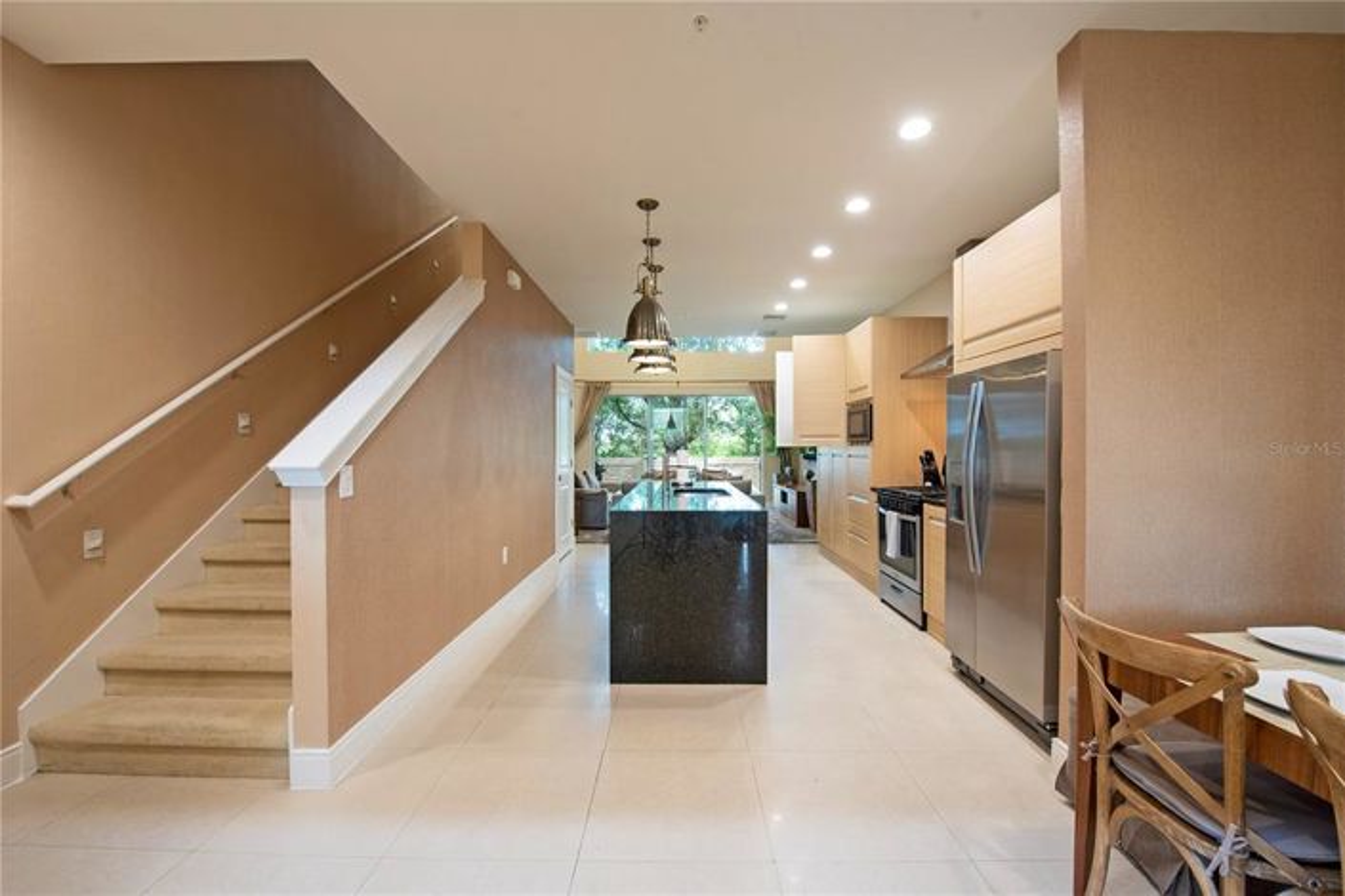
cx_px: 672
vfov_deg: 81.2
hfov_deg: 104.3
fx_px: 523
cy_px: 448
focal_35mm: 14
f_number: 10
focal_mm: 14
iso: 500
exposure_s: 1/40
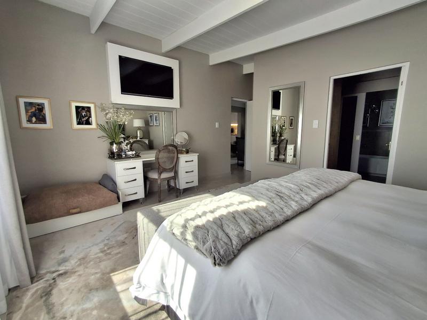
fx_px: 197
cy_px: 160
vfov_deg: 78.0
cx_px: 214
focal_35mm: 16
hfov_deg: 94.5
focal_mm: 1.64
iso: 40
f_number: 2.2
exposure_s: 1/476
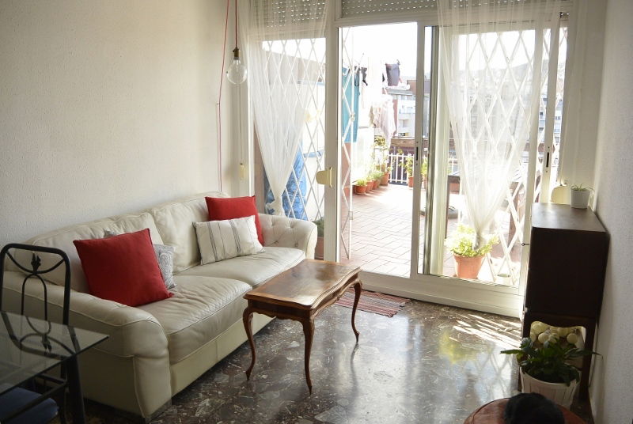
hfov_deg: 63.6
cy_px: 212
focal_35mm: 29
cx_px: 316
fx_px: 511
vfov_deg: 45.1
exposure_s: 1/250
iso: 250
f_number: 3.5
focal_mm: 11
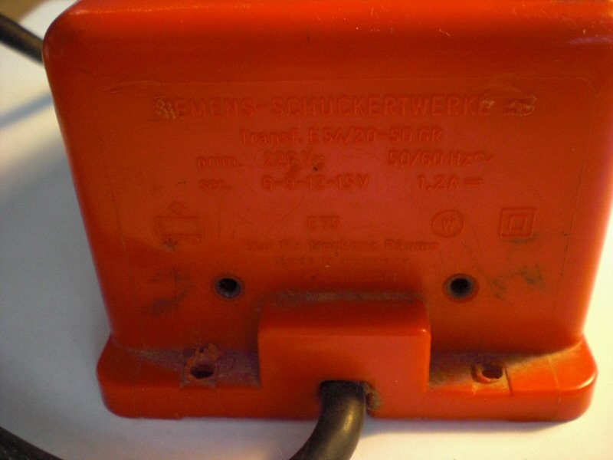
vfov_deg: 37.7
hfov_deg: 49.0
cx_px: 306
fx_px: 673
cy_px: 230
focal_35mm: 38
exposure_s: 1/60
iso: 400
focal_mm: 6.3
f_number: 3.1
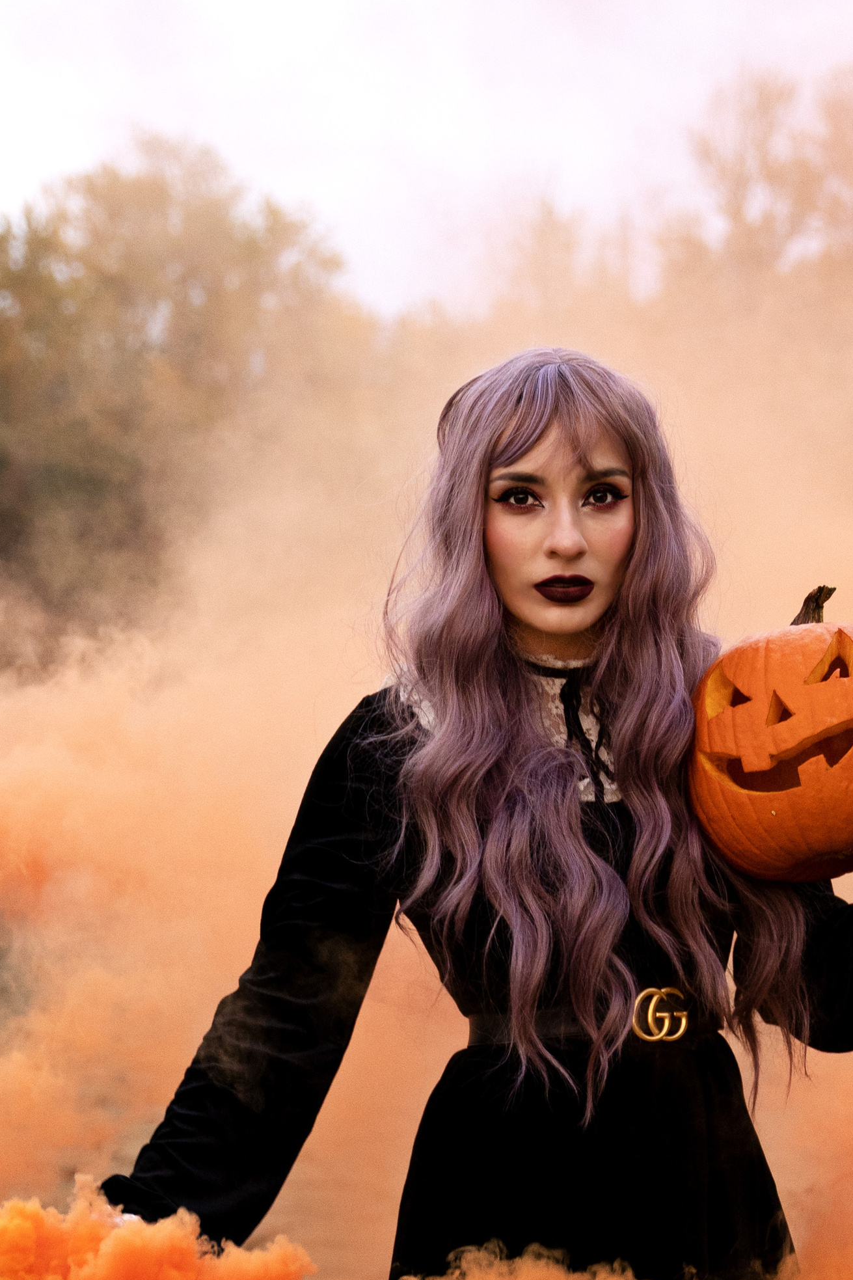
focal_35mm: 82
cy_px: 1129
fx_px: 2922
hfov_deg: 16.6
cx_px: 562
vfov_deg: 24.1
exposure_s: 1/320
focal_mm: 42.1
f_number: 2.8
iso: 1000
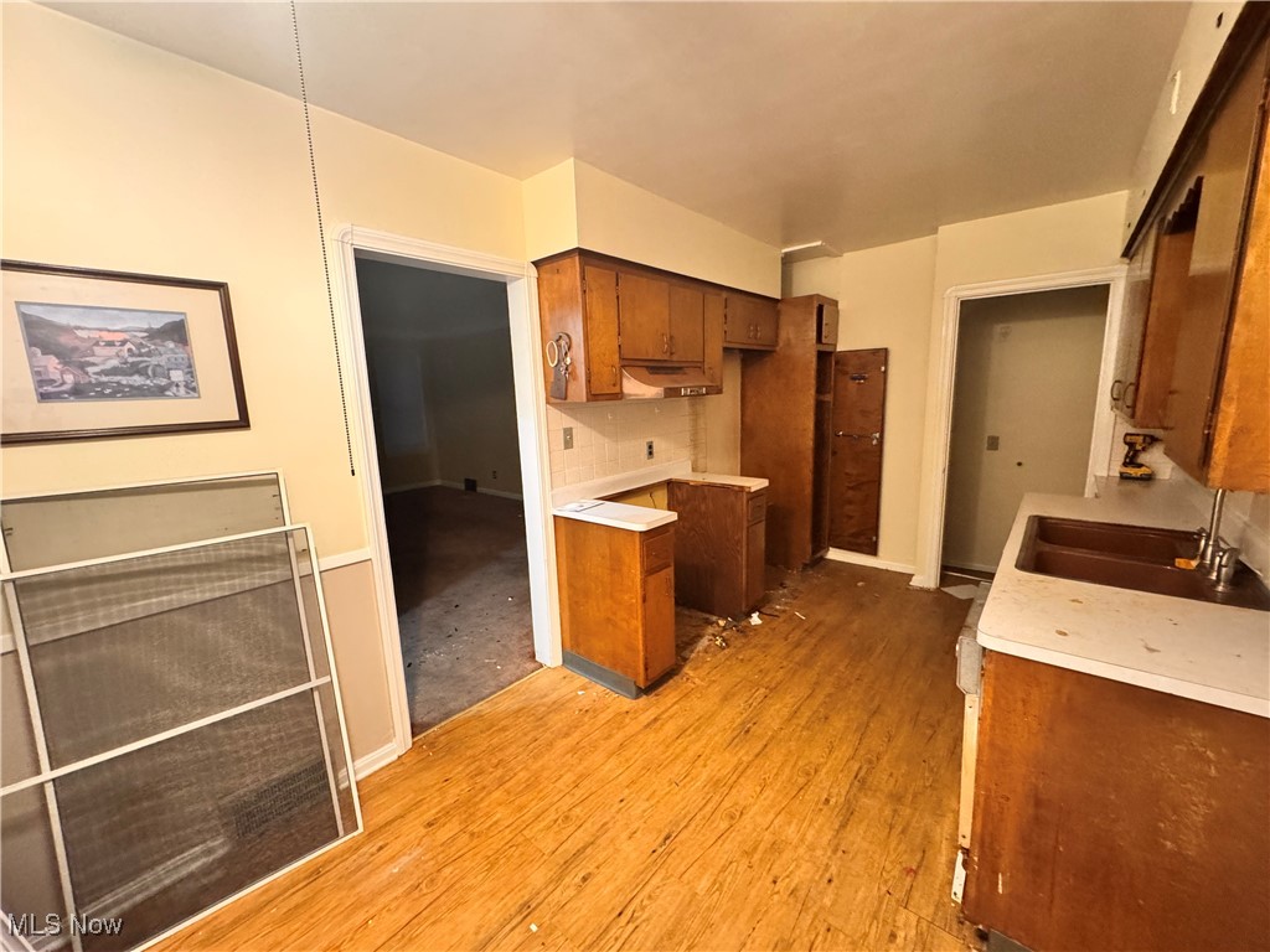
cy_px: 476
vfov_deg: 85.7
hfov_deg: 102.1
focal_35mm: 14
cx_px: 635
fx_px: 514
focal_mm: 2.22
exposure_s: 1/40
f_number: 2.2
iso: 1250
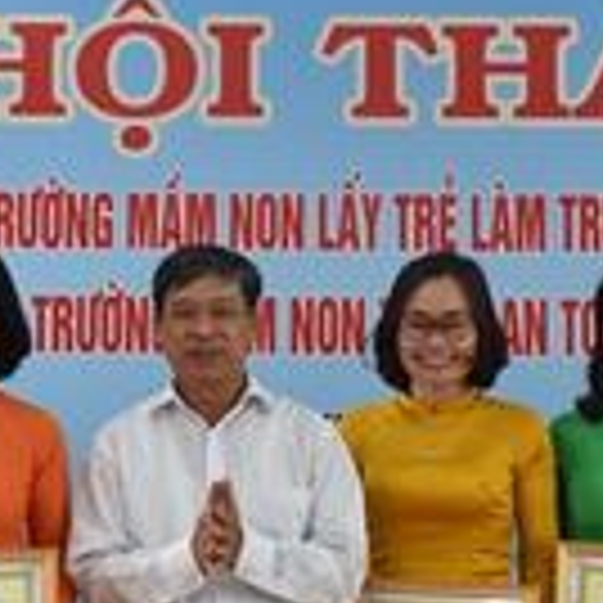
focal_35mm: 124
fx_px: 2434
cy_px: 230
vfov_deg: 14.1
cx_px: 148
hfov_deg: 14.1
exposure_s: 1/100
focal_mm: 27
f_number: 5
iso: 800
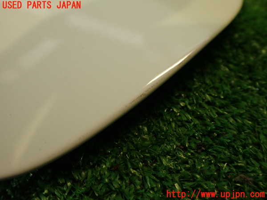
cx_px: 134
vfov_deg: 44.2
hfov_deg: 56.8
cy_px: 100
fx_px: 247
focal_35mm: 32
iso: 160
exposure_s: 1/60
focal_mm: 5.79
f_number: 2.4
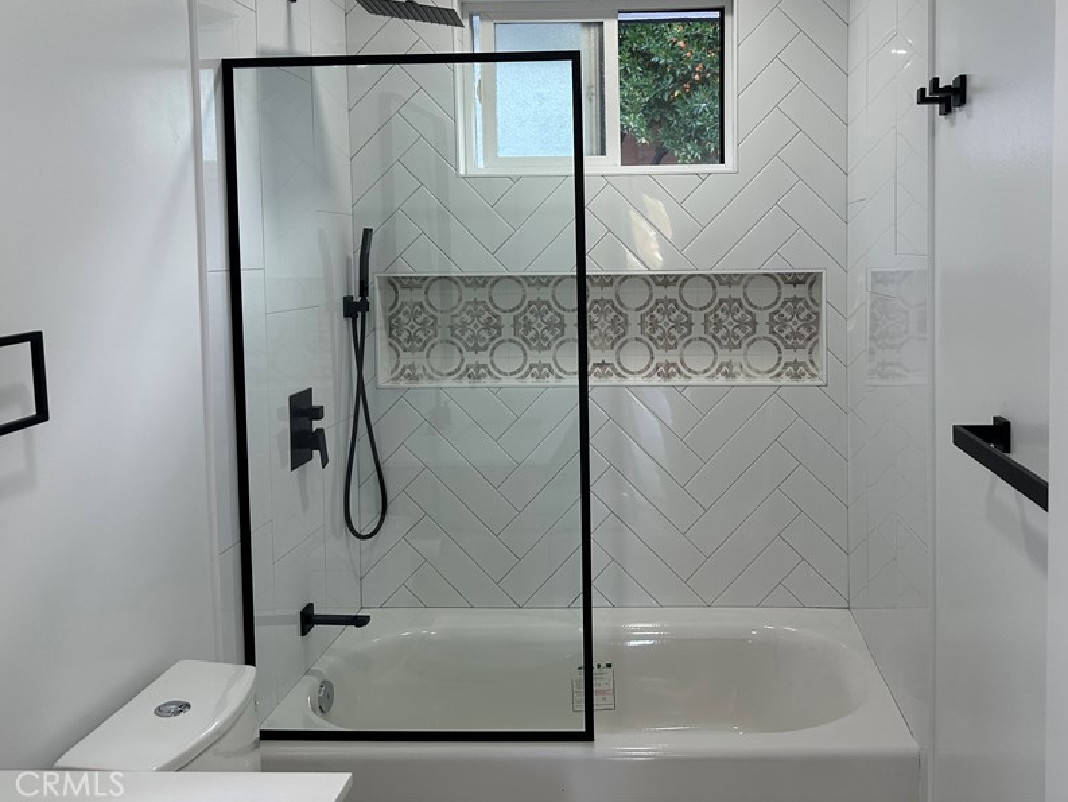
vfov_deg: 45.0
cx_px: 644
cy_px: 286
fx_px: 957
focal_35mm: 31
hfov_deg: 57.9
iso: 100
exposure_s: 1/159
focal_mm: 6.86
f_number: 1.78
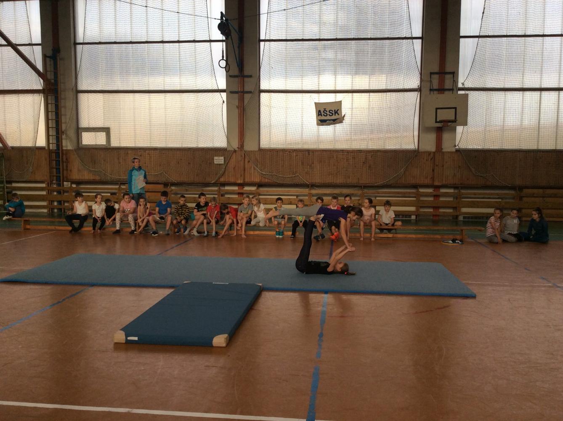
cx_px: 282
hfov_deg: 56.9
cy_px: 210
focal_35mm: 32
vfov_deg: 44.0
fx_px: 520
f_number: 2.4
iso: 32
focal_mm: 3.3
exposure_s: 1/240
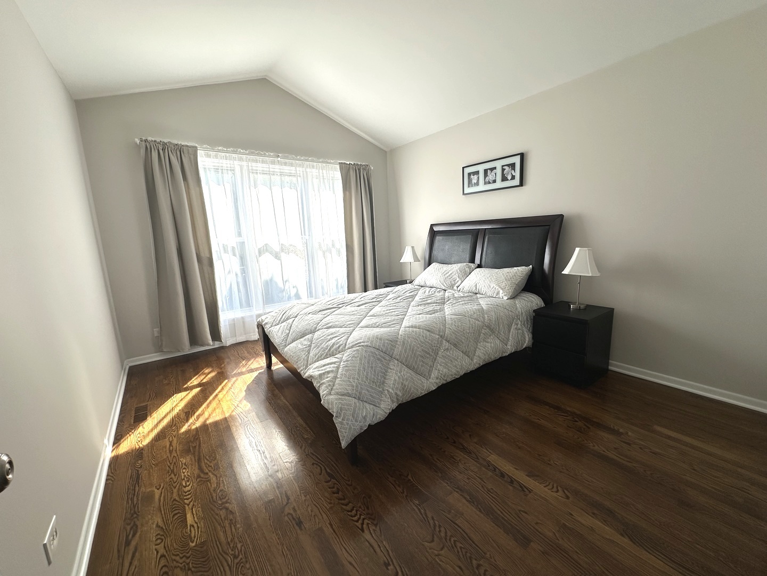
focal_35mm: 14
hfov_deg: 102.1
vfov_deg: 85.7
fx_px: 310
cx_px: 384
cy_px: 288
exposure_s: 1/268
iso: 40
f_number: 2.2
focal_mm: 2.22
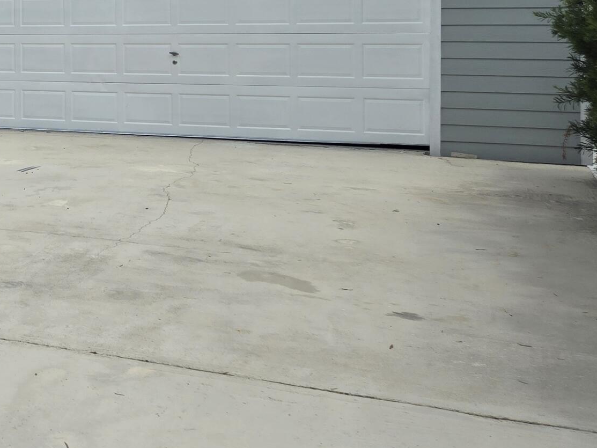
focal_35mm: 62
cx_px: -78
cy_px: 11
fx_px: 1069
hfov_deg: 28.1
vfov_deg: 22.8
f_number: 1.8
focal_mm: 5.4
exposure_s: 1/2246
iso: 25
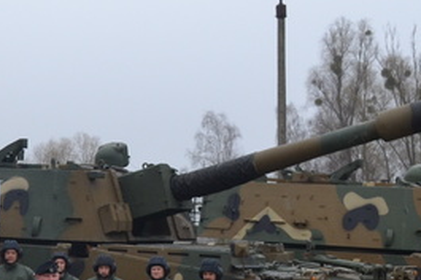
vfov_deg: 10.8
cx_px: -26
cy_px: 197
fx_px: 1472
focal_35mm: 126
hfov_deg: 15.9
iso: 400
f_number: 4.2
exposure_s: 1/1000
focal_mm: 26
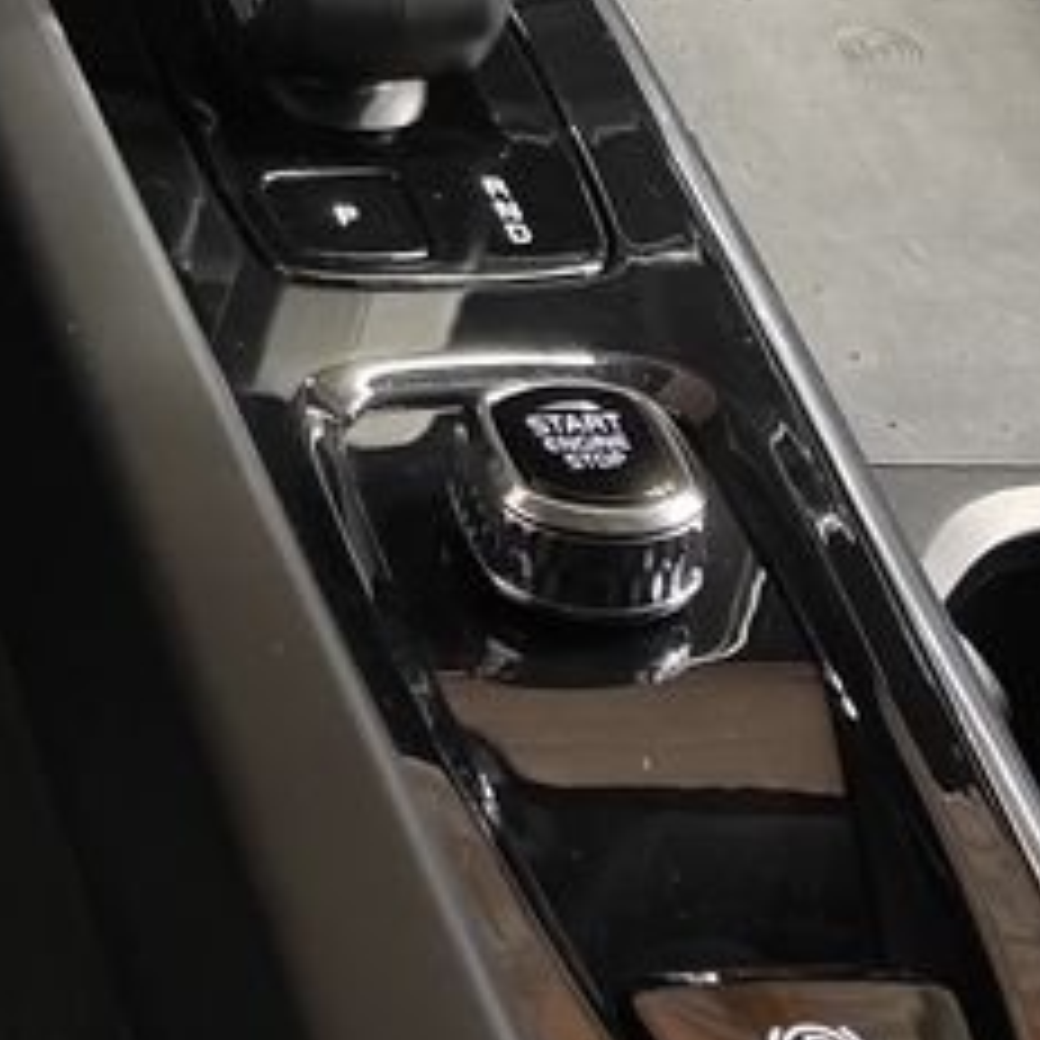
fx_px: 4487
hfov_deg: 11.8
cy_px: -900
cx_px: -1049
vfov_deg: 12.0
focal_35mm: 132
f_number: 1.8
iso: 200
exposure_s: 1/30
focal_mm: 5.59
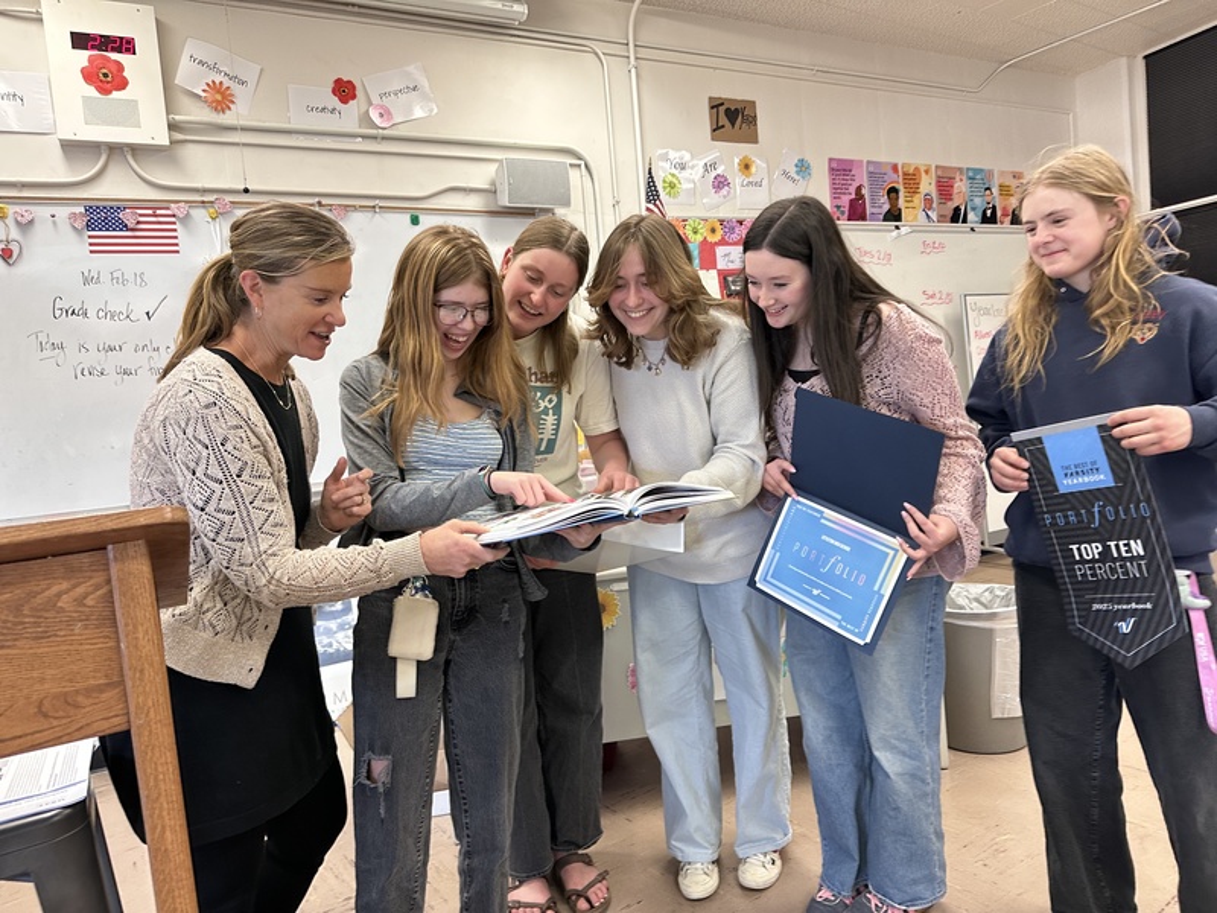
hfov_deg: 71.6
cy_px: 456
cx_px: 608
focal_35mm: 24
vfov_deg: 56.8
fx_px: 844
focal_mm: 6.86
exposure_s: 1/60
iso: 200
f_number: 1.78
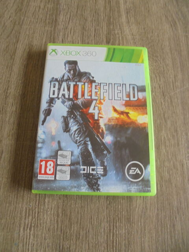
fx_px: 189
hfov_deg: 53.1
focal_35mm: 26
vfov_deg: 67.3
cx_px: 94
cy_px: 126
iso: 250
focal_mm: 4.6
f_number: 3.5
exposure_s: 1/30
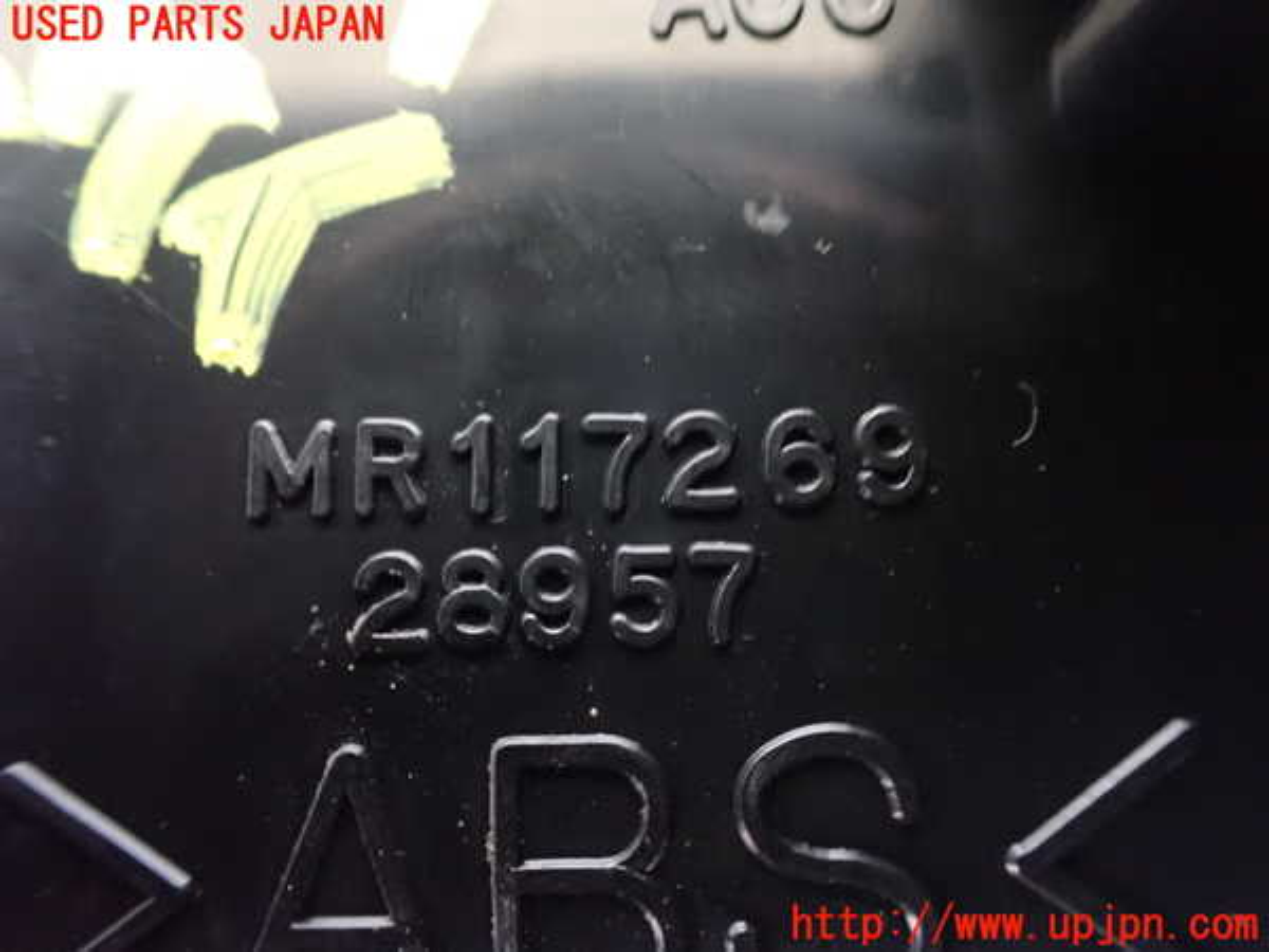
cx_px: 634
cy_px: 476
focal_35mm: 30
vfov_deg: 46.8
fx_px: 1100
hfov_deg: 60.0
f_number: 2.3
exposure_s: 1/25
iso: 1600
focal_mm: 5.4
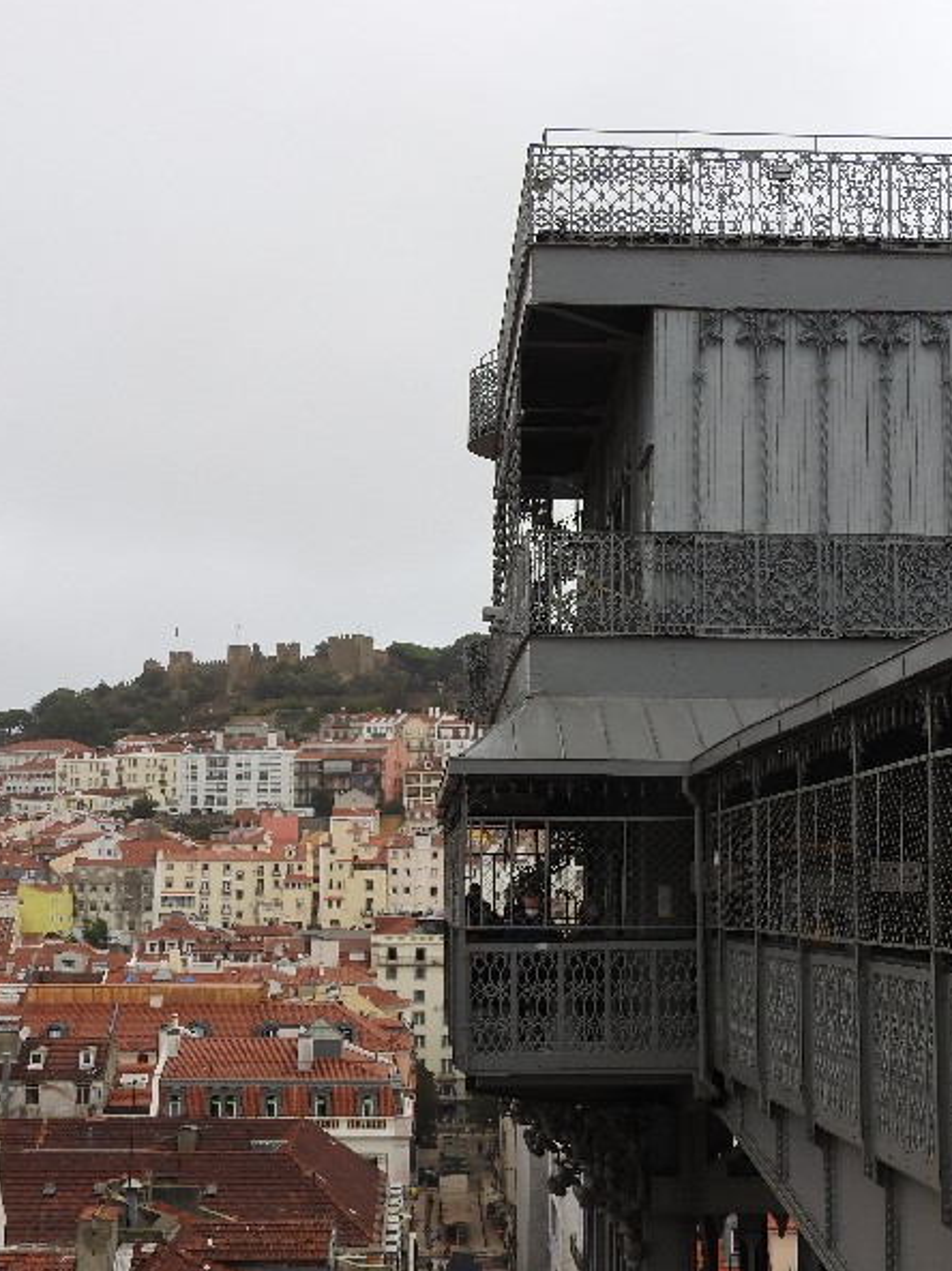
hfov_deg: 27.0
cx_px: 504
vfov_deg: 35.6
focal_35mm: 54
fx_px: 1982
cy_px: 630
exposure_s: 1/250
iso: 100
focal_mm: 7.2
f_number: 3.8
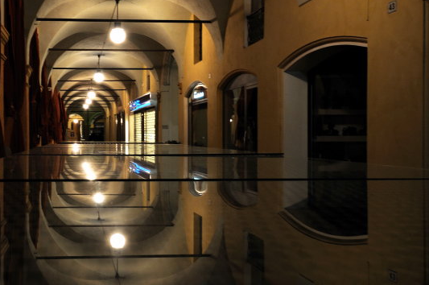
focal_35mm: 45
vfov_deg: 29.8
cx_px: 112
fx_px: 536
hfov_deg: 42.4
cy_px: 132
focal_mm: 20
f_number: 8
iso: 200
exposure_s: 1/1.6
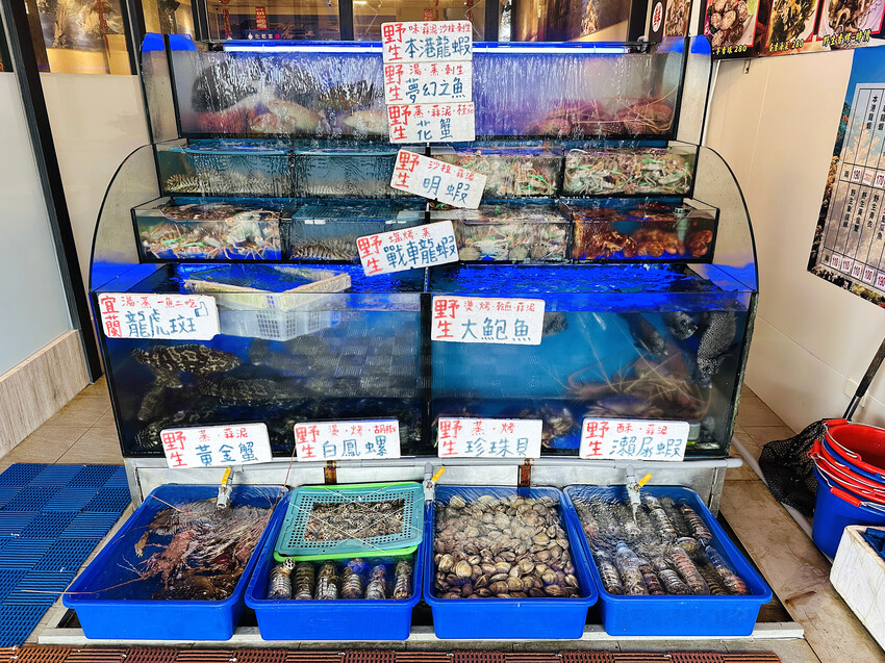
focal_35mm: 24
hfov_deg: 71.6
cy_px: 332
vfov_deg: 56.8
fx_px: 613
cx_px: 442
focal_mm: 6.86
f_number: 1.78
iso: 100
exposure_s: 1/120
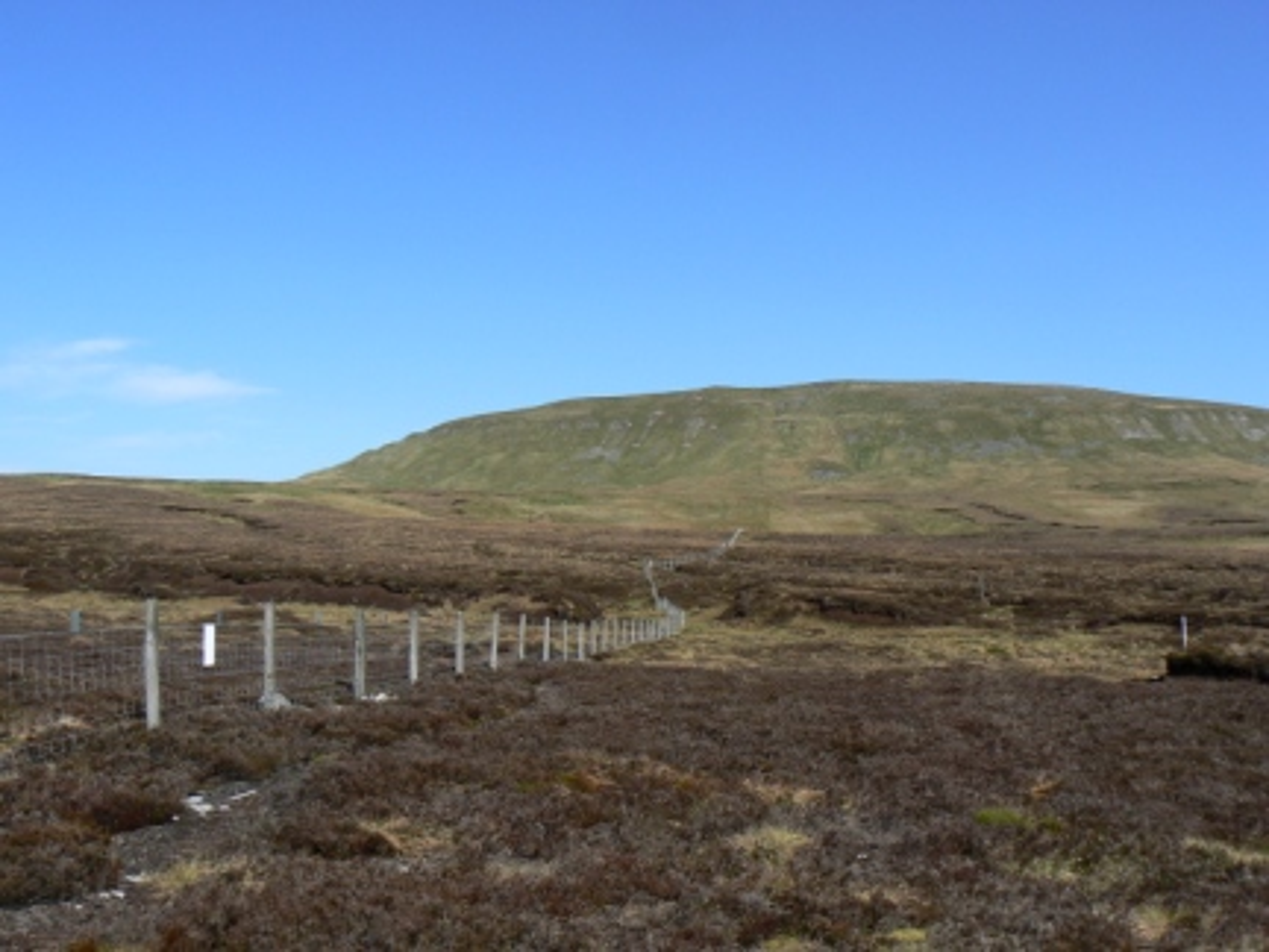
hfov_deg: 51.4
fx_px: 1320
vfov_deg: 39.7
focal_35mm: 36
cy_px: 476
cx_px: 634
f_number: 6.3
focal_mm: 6
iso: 80
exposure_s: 1/500
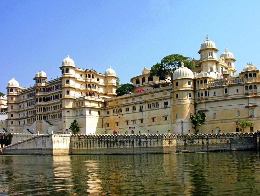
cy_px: 98
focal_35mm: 35
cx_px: 130
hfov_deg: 52.6
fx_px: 263
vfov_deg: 40.7
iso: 50
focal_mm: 8.9
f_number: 6.3
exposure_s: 1/219
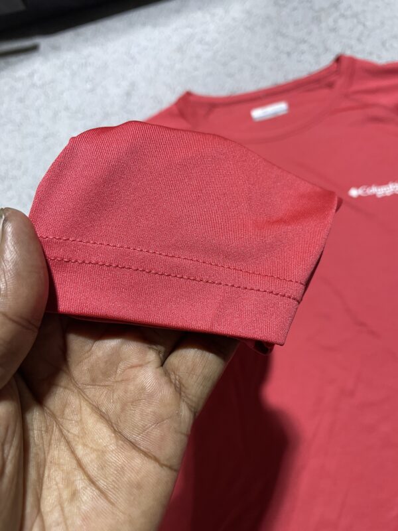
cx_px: 199
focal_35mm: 26
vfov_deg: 67.3
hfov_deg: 53.1
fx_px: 399
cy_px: 266
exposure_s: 1/50
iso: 100
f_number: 1.6
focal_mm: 4.2
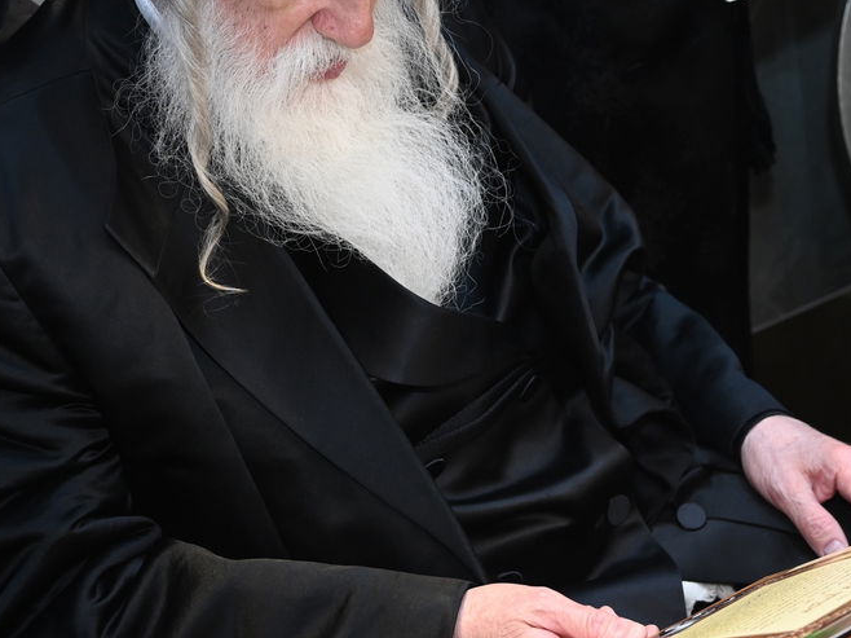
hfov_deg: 21.8
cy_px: 164
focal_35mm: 90
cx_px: 415
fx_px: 2212
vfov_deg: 16.3
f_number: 5
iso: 1250
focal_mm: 44
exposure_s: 1/160
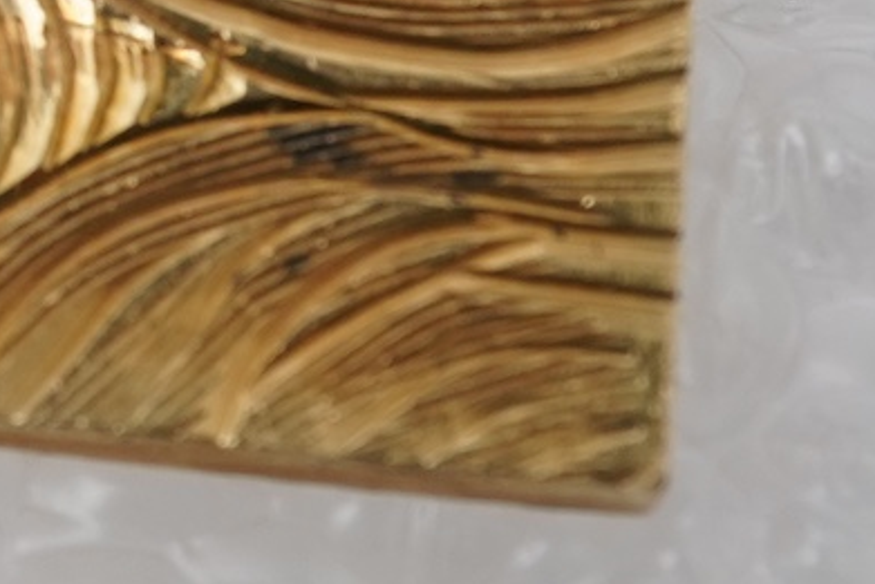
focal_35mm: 207
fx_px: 5033
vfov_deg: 6.5
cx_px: -934
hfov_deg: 9.3
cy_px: -342
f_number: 20
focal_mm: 30
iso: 400
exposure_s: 1/125
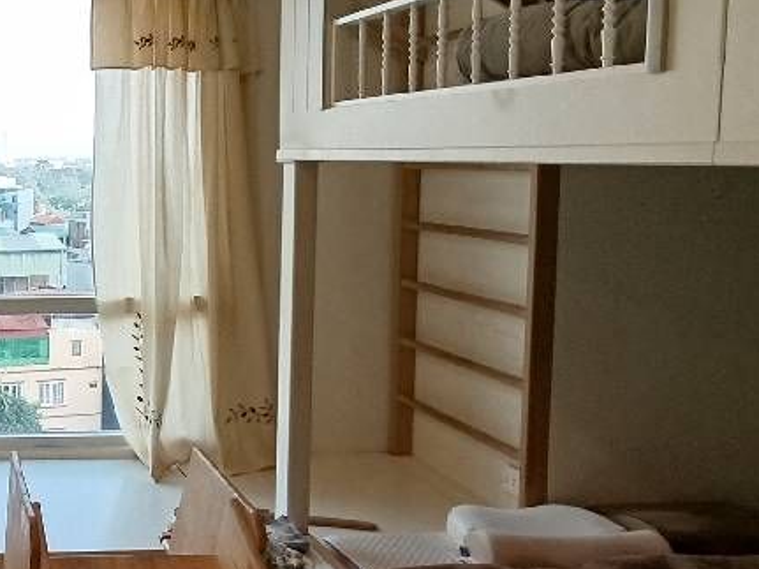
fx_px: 833
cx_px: -49
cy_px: 211
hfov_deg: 40.8
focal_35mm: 38
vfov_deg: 37.5
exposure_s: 1/100
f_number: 2.2
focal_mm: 1.65
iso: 100
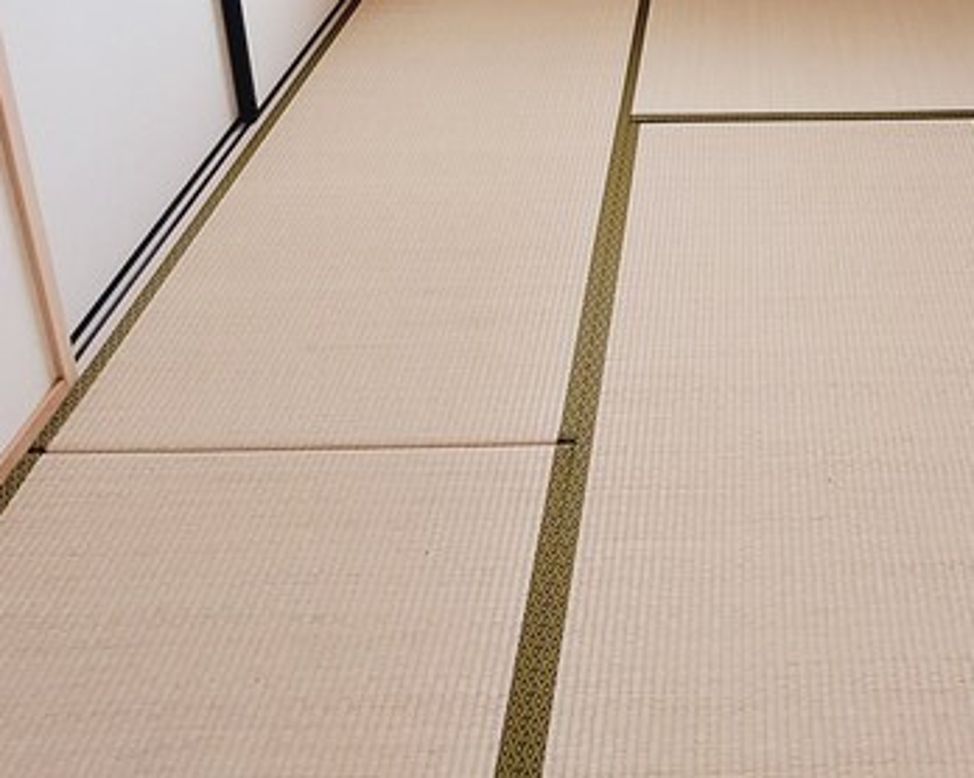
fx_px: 1008
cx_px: 828
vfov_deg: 32.3
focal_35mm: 35
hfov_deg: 47.6
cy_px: -224
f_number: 2.2
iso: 100
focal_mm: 1.74
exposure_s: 1/60
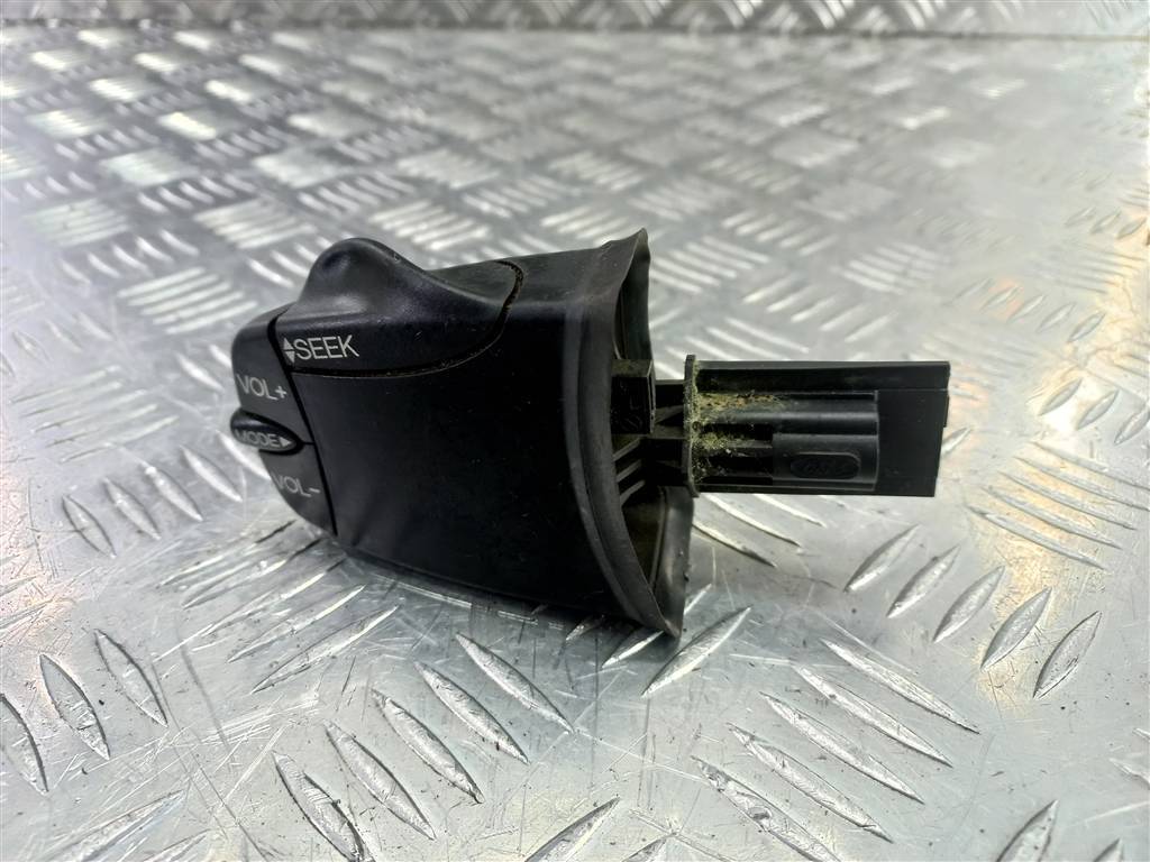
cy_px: 431
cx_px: 575
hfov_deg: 69.4
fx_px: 831
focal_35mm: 25
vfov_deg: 54.9
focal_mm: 4.6
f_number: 1.8
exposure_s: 1/50
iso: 80
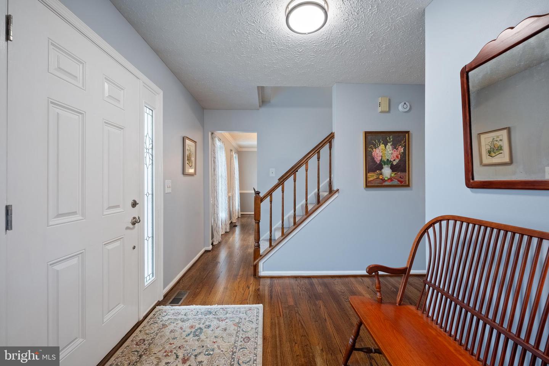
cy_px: 183
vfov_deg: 81.2
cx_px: 274
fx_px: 213
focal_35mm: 14
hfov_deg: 104.3
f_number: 8
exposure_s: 1/320
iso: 400
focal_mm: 14
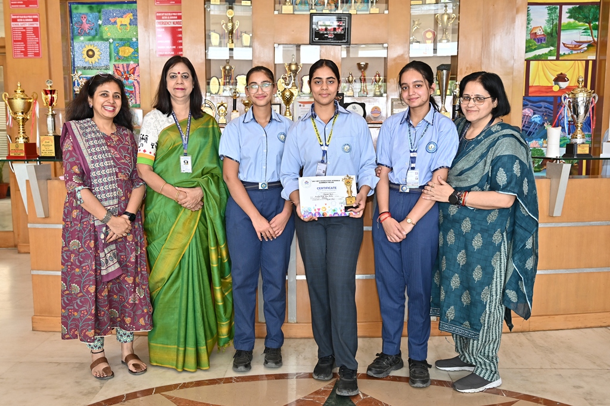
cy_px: 203
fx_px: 584
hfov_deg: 55.1
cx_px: 305
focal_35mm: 34
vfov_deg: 38.3
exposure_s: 1/125
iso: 320
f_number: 4
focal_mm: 34.5
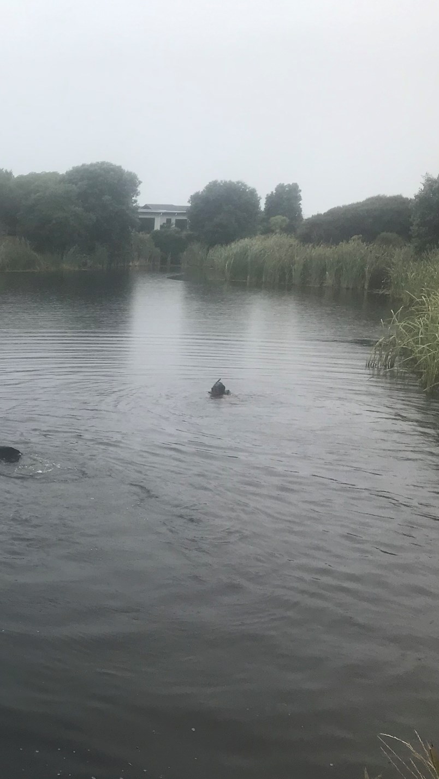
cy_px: 391
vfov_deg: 49.4
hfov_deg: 26.5
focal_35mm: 41
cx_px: -52
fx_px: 848
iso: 20
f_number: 1.8
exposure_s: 1/580
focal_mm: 3.99
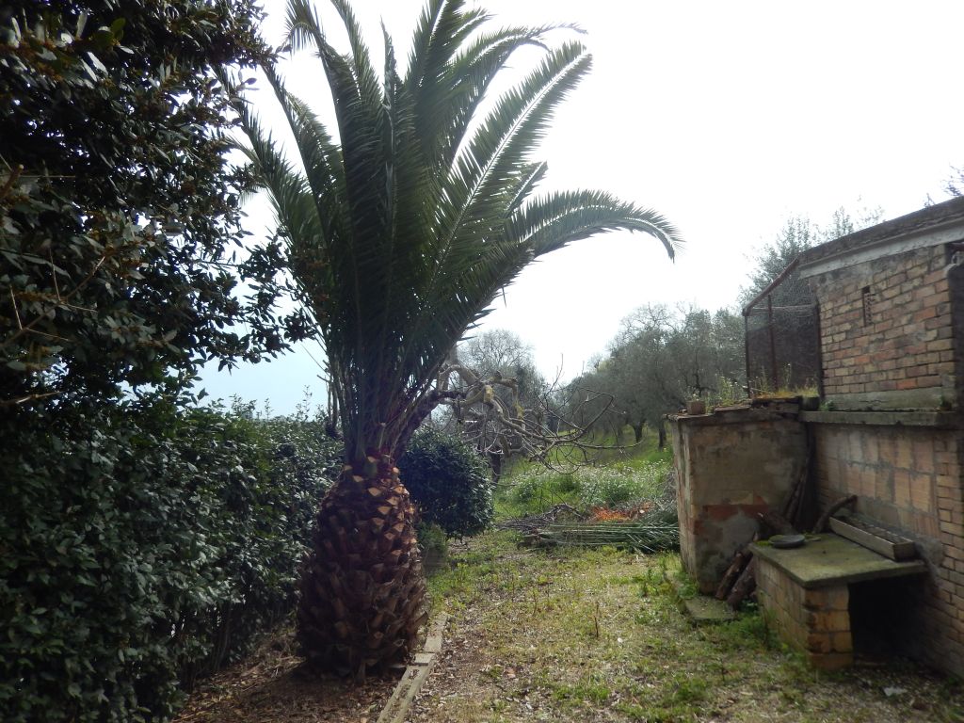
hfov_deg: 69.4
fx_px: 696
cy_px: 362
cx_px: 482
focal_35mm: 25
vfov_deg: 54.9
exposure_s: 1/800
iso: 125
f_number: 3.4
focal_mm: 4.5
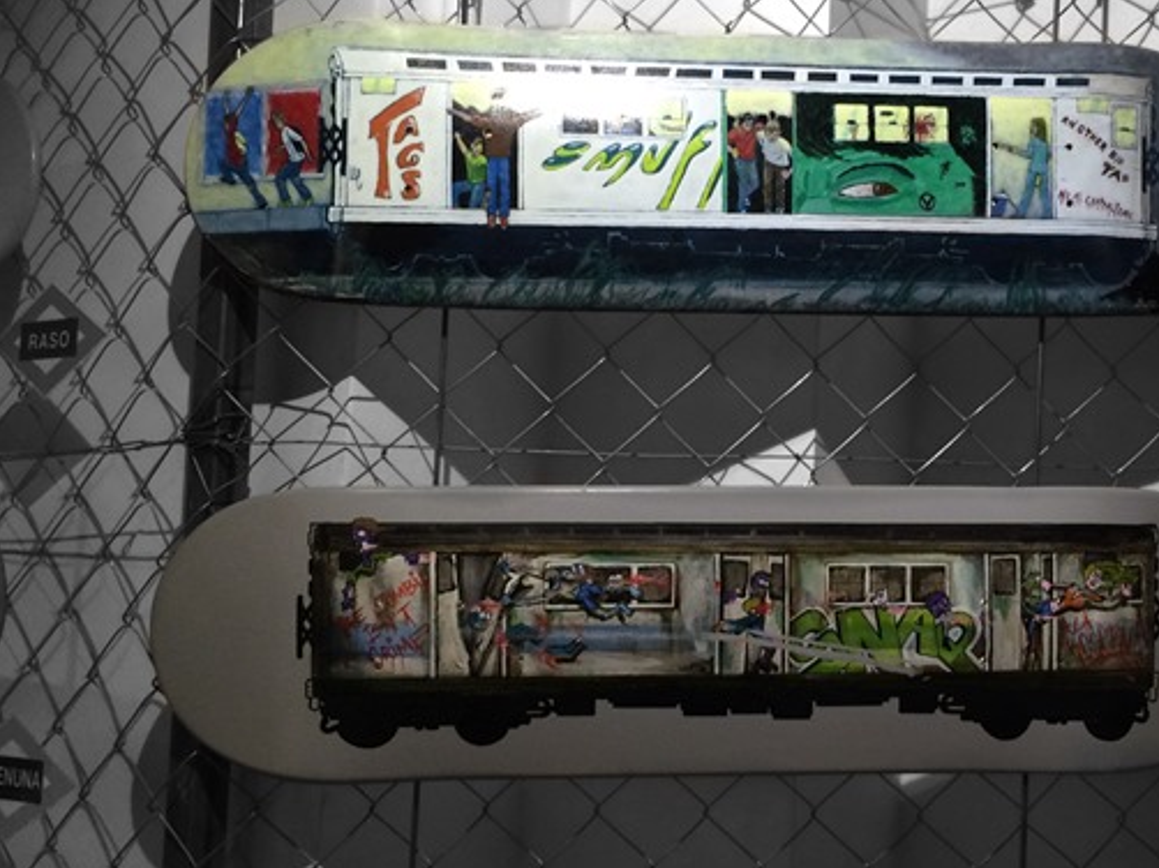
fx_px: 1238
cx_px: 732
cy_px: 434
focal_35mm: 37
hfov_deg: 49.6
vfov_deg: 38.6
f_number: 2.2
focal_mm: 4.15
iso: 64
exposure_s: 1/33
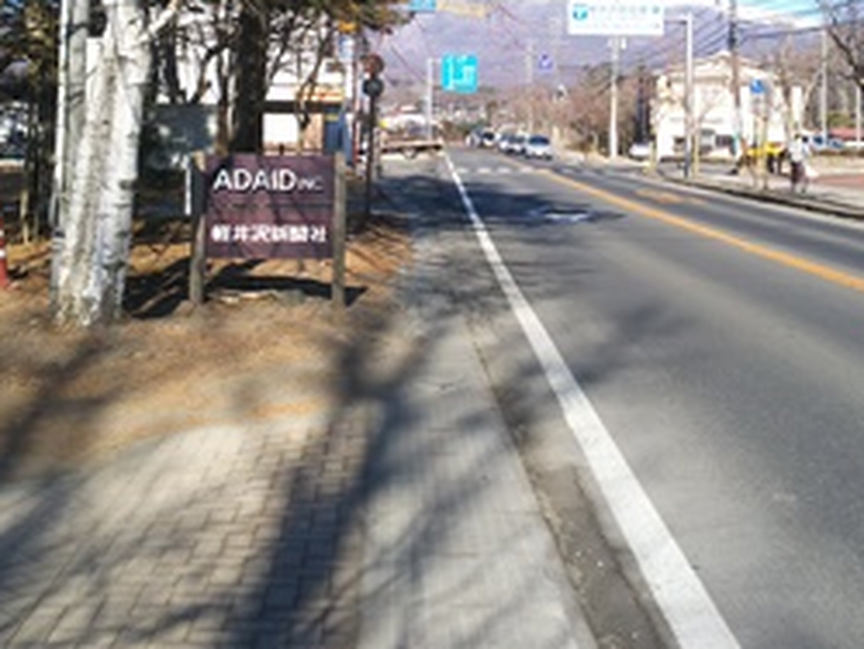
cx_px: 498
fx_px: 1299
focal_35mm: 52
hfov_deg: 36.7
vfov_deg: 27.0
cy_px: 50
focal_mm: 4.2
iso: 20
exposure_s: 1/812
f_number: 1.9
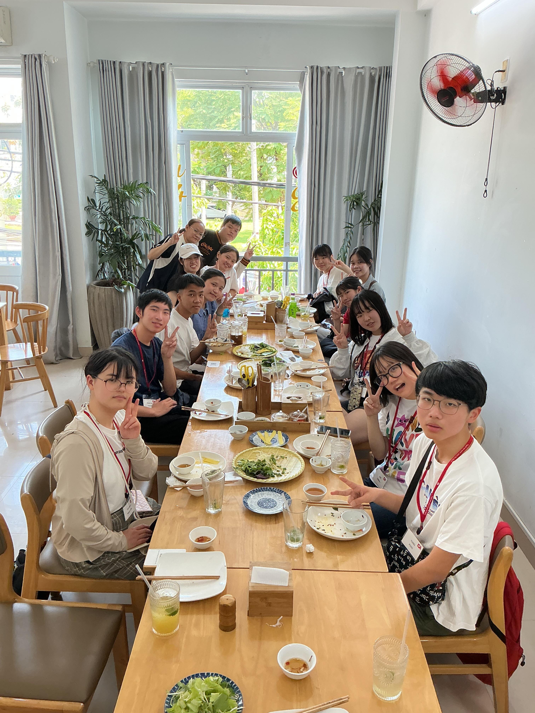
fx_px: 598
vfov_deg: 61.7
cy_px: 356
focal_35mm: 29
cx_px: 268
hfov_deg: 48.2
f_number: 1.8
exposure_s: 1/60
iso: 50
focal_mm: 3
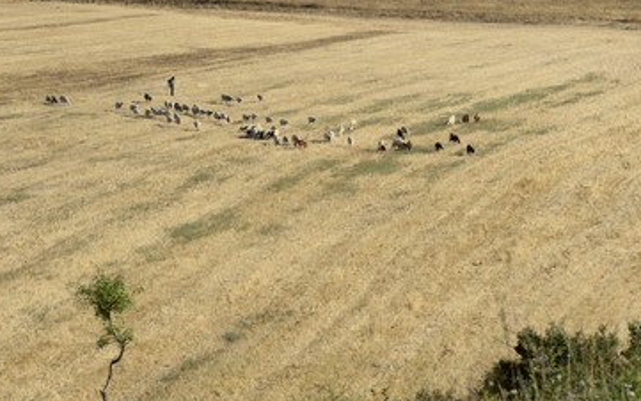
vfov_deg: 5.5
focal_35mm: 237
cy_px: 227
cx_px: 321
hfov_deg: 8.8
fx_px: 4142
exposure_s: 1/200
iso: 200
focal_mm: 200
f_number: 13
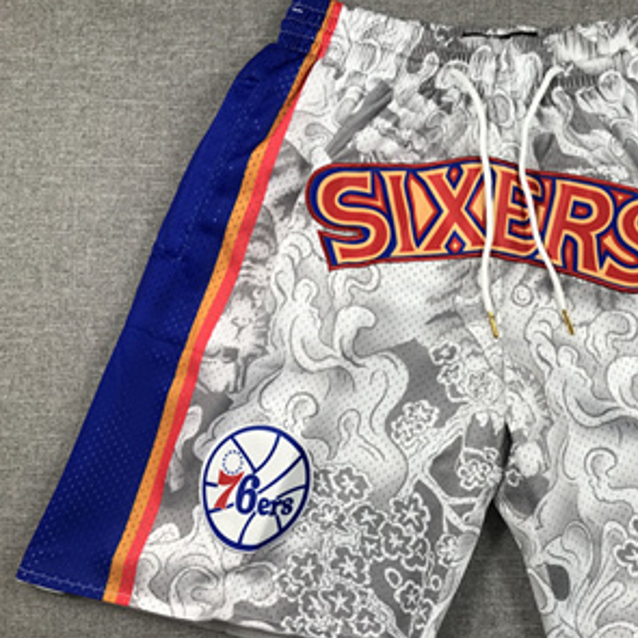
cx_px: 506
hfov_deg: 38.6
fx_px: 876
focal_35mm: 42
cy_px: 334
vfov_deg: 40.0
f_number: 1.8
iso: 20
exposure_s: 1/108
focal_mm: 3.99
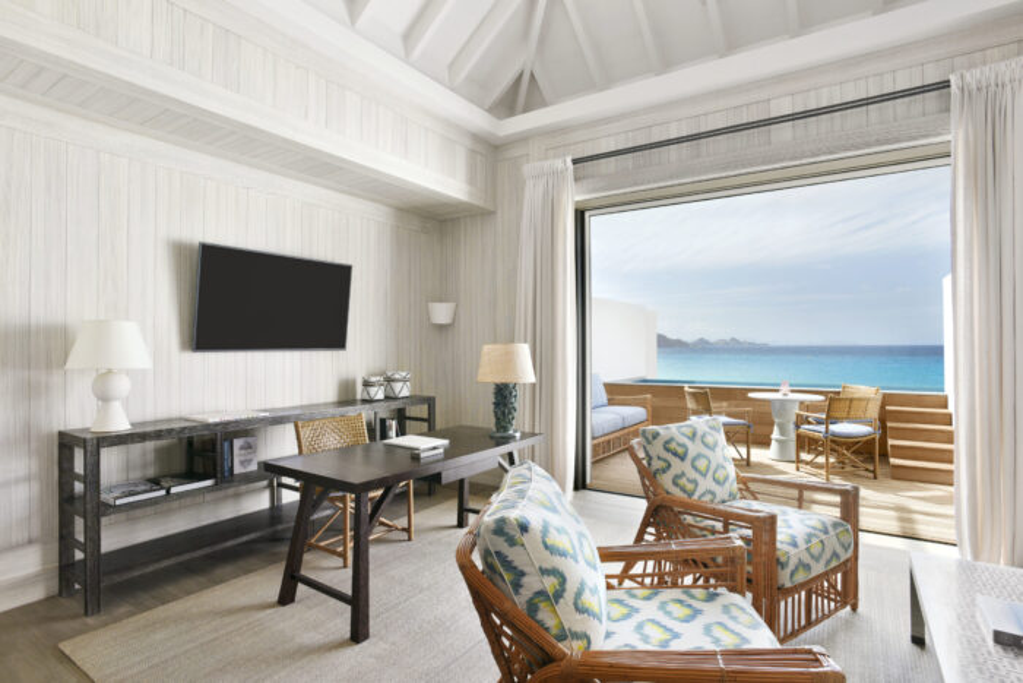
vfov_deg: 53.2
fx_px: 682
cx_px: 512
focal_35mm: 24
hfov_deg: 73.7
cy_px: 342
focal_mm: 24
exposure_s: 1/100
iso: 400
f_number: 7.1
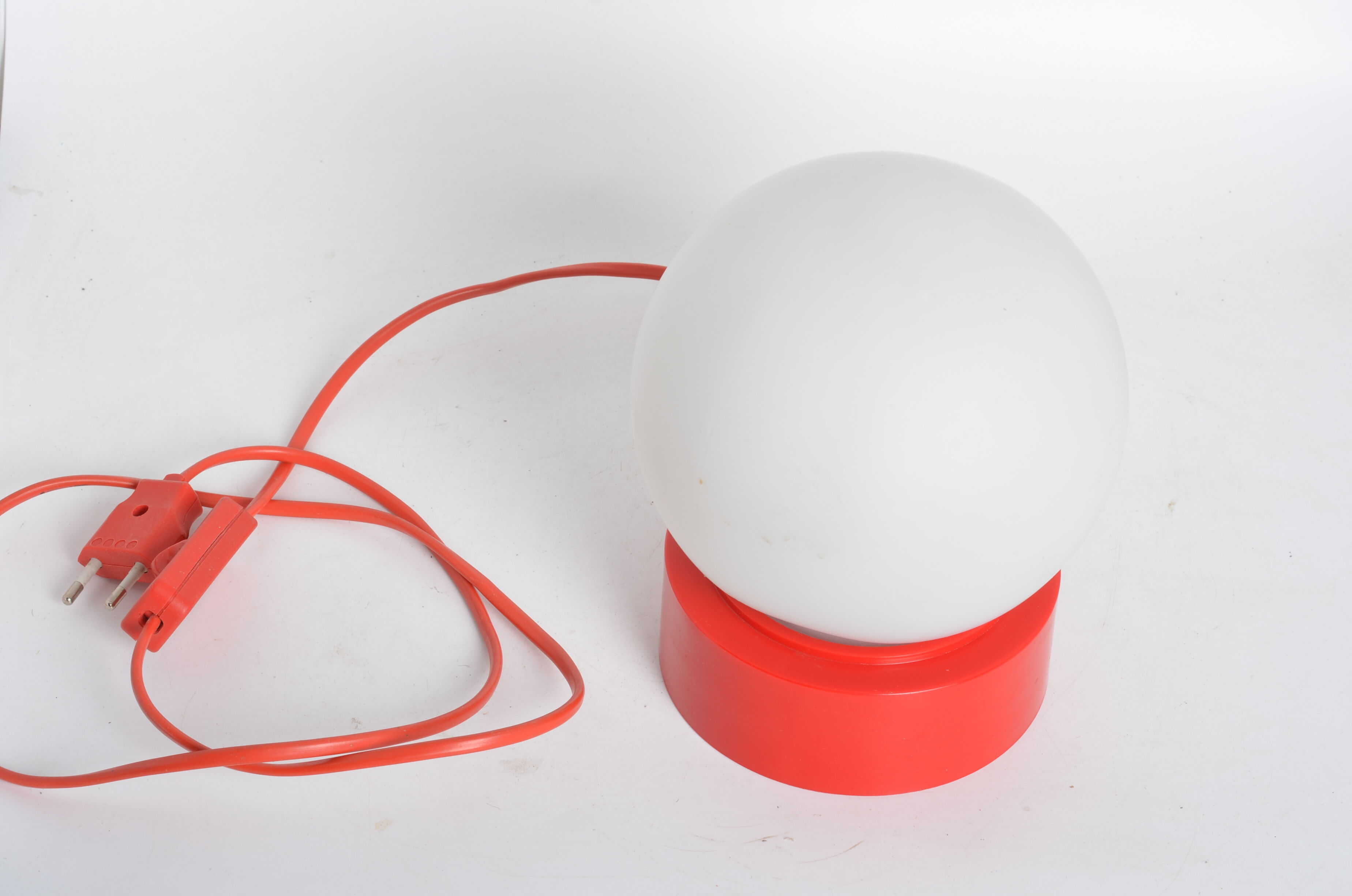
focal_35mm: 75
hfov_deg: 27.0
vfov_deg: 18.1
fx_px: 2811
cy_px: 448
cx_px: 676
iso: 100
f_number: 11
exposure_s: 1/125
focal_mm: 50
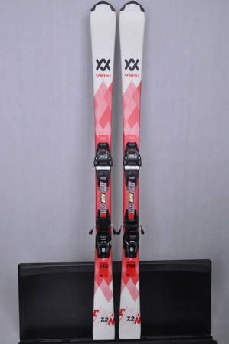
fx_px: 316
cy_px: 172
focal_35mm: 33
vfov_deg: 57.3
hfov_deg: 39.9
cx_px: 114
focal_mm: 22
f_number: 9.5
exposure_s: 1/125
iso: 3200
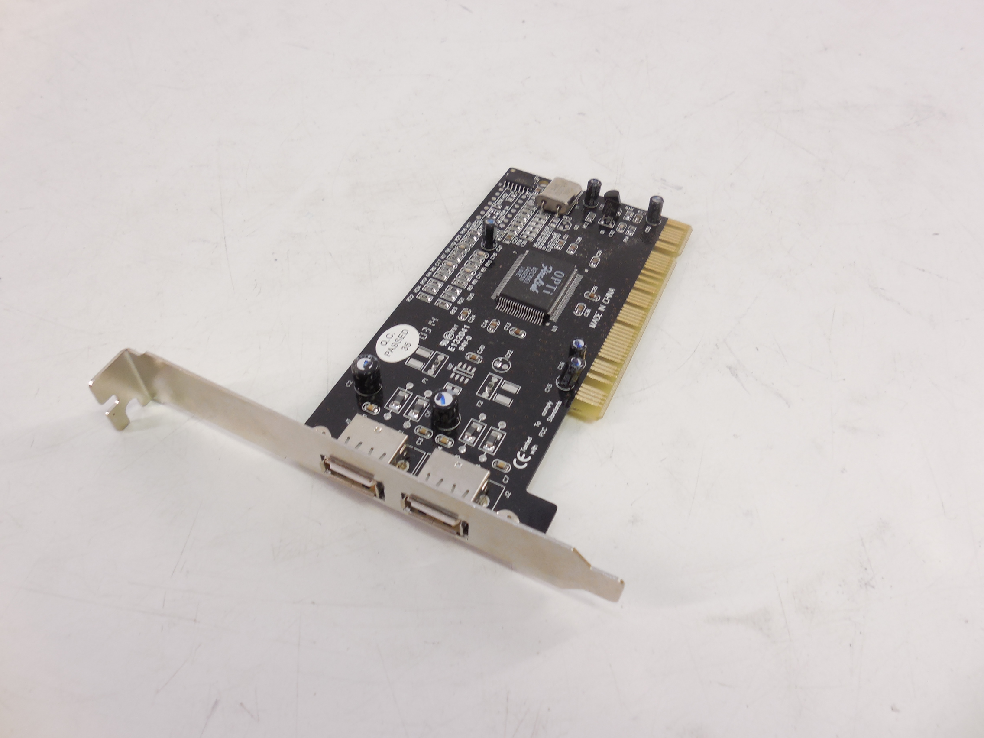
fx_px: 739
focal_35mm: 26
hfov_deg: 67.3
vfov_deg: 53.1
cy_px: 369
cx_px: 492
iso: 160
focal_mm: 4.6
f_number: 3.5
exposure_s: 1/30
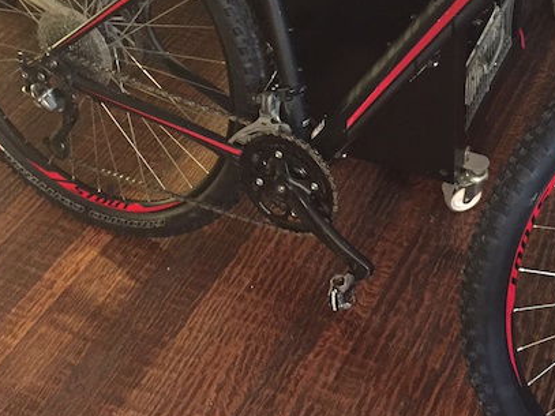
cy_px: 98
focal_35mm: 57
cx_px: 464
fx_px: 914
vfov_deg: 25.3
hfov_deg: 32.6
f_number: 2.2
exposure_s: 1/15
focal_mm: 4.15
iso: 640
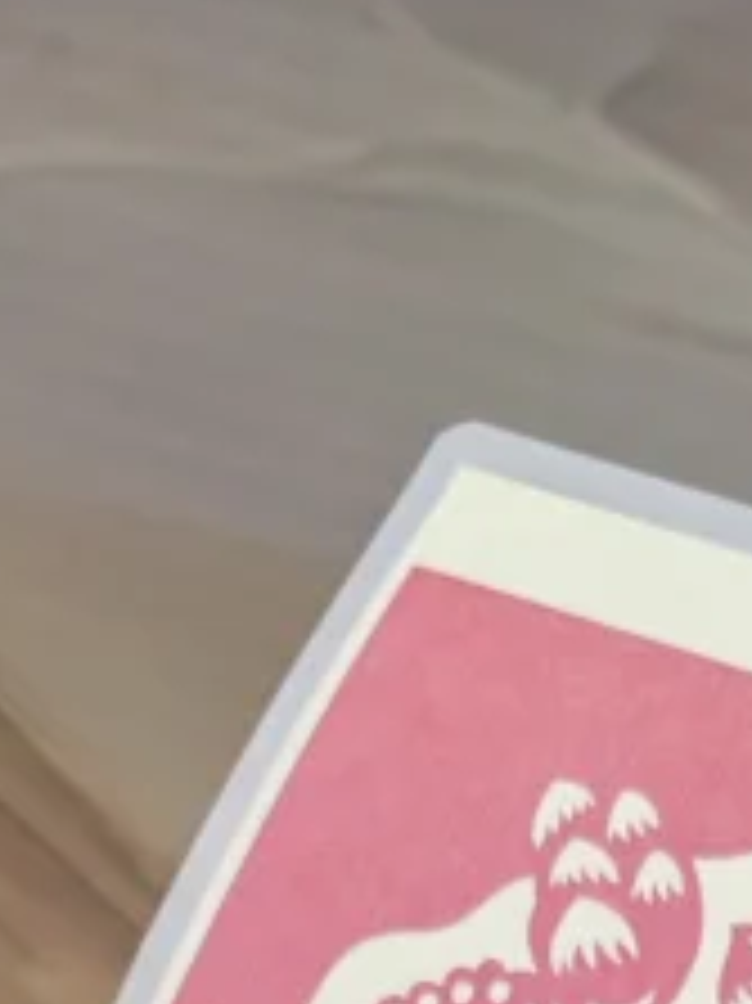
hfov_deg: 7.2
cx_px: 513
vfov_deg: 8.1
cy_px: 3071
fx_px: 6002
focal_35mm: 207
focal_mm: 8.72
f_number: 2
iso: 50
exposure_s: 1/119
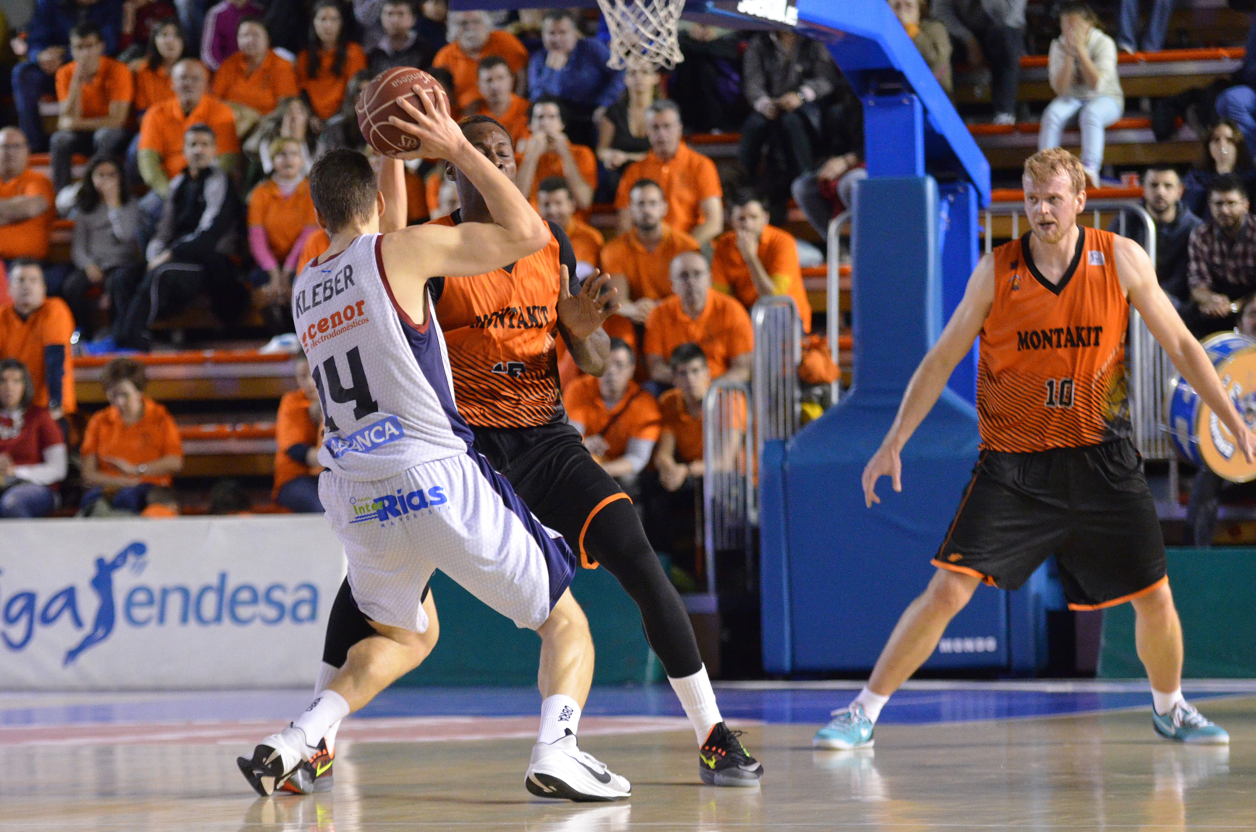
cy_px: 416
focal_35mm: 168
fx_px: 5849
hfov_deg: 12.3
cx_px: 628
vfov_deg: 8.1
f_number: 3.2
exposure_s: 1/800
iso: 3200
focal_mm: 112
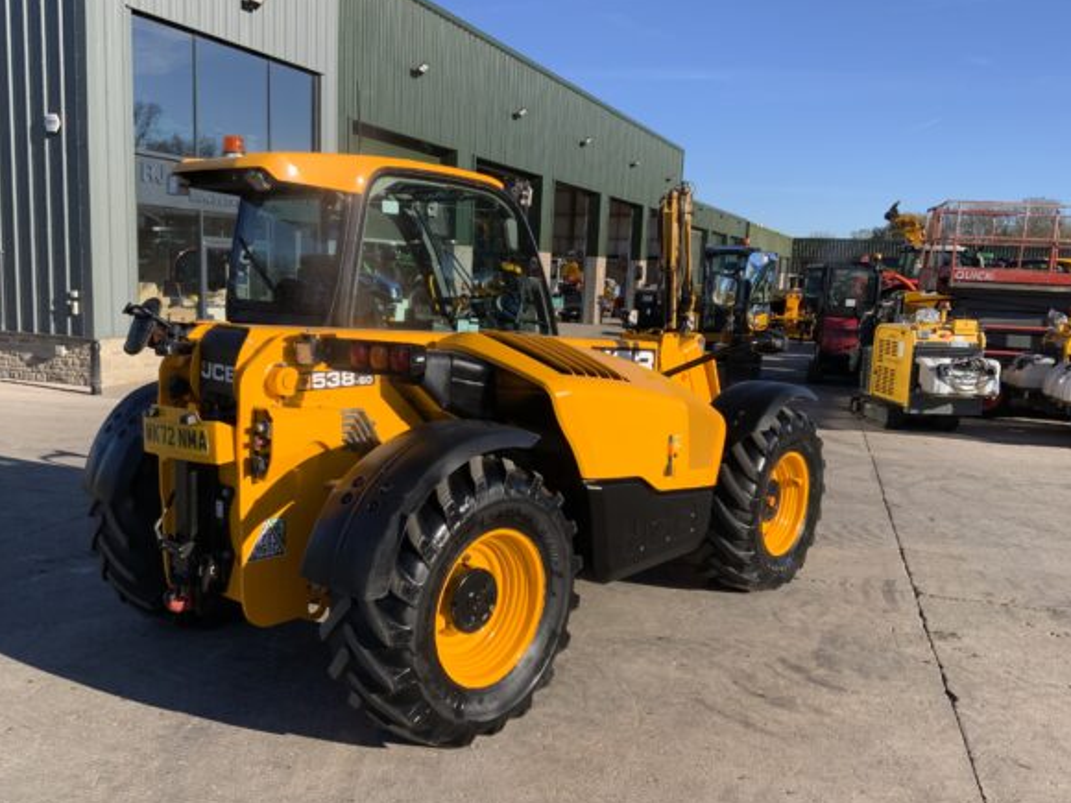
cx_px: 513
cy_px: 430
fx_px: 990
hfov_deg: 56.8
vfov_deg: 44.1
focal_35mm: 32
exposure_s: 1/1377
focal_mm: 3
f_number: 1.8
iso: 16
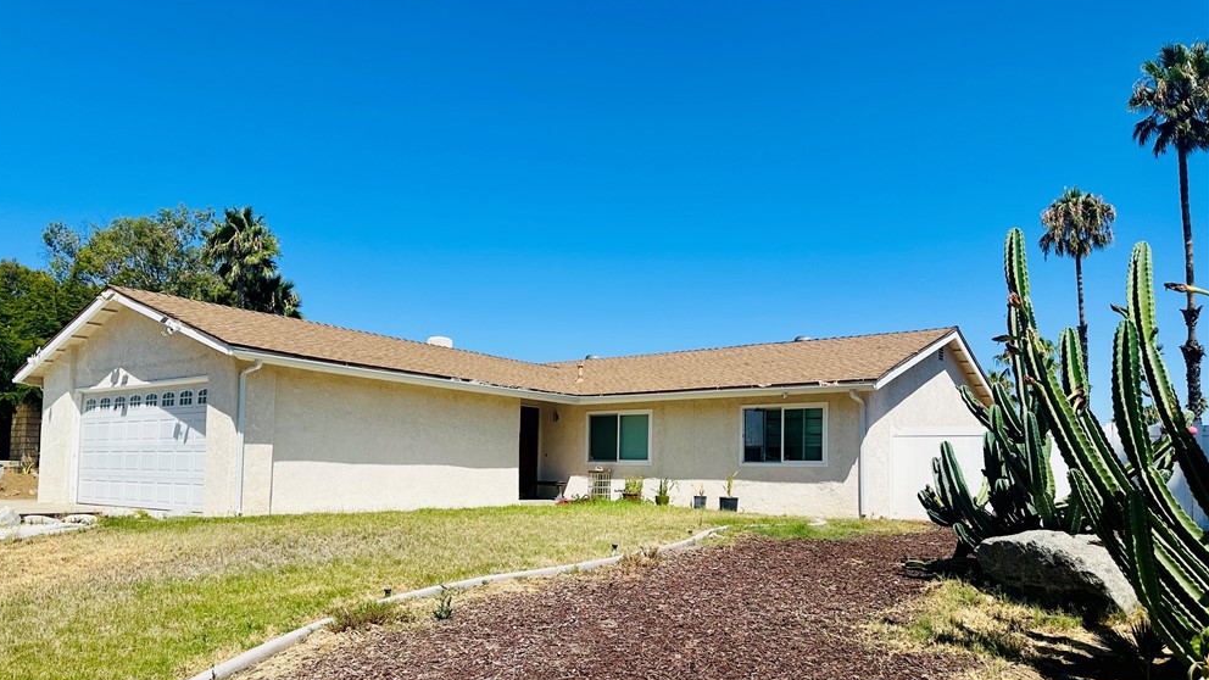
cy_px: 437
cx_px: 586
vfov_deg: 42.5
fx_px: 866
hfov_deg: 69.8
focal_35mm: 27
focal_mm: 6.86
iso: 80
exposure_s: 1/5848
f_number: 1.78
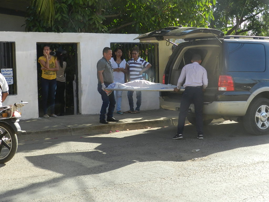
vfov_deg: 24.4
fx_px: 466
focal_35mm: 60
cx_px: 134
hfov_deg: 32.2
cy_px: 101
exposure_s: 1/500
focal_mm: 10.7
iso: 180
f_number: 4.6
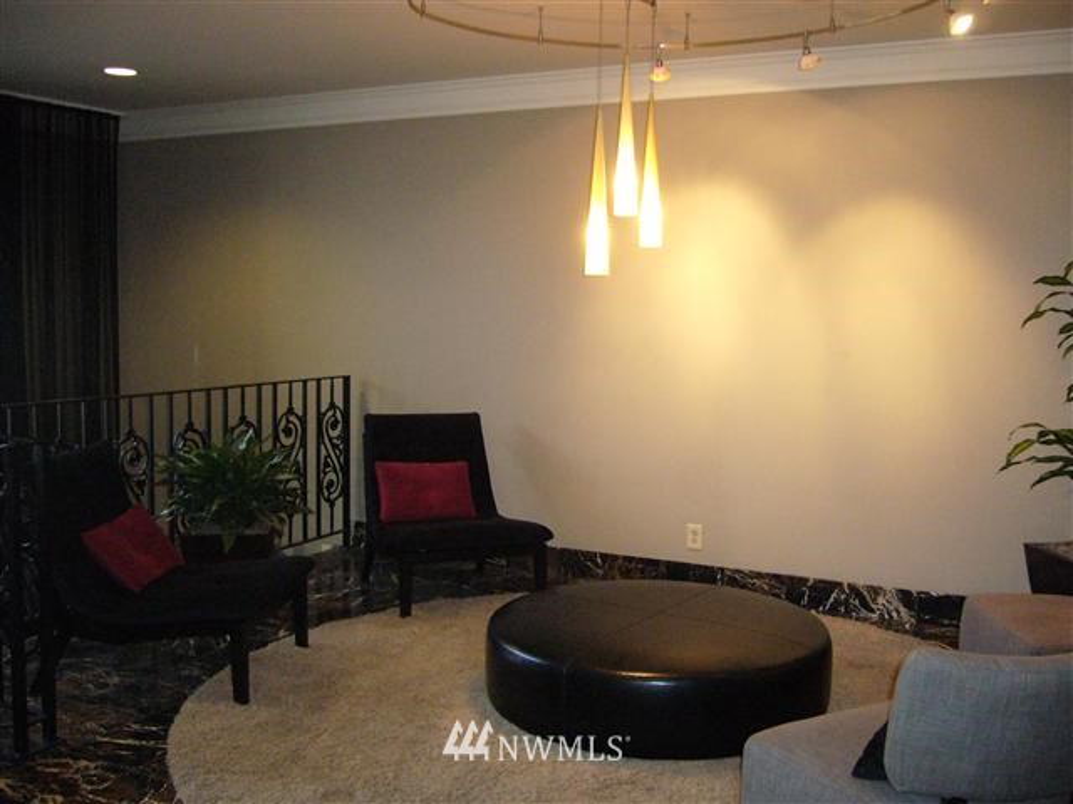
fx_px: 1085
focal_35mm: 35
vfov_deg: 40.7
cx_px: 536
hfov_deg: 52.6
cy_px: 402
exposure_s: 1/30
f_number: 2.8
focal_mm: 5.8
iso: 400
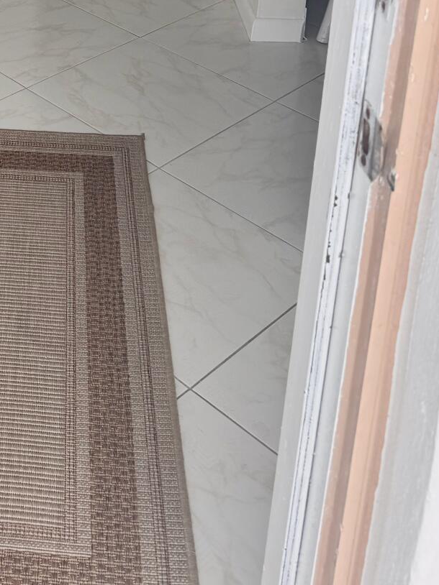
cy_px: -122
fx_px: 998
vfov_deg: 28.4
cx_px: -25
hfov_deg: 23.5
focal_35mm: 59
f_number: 1.78
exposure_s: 1/522
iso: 80
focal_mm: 6.76
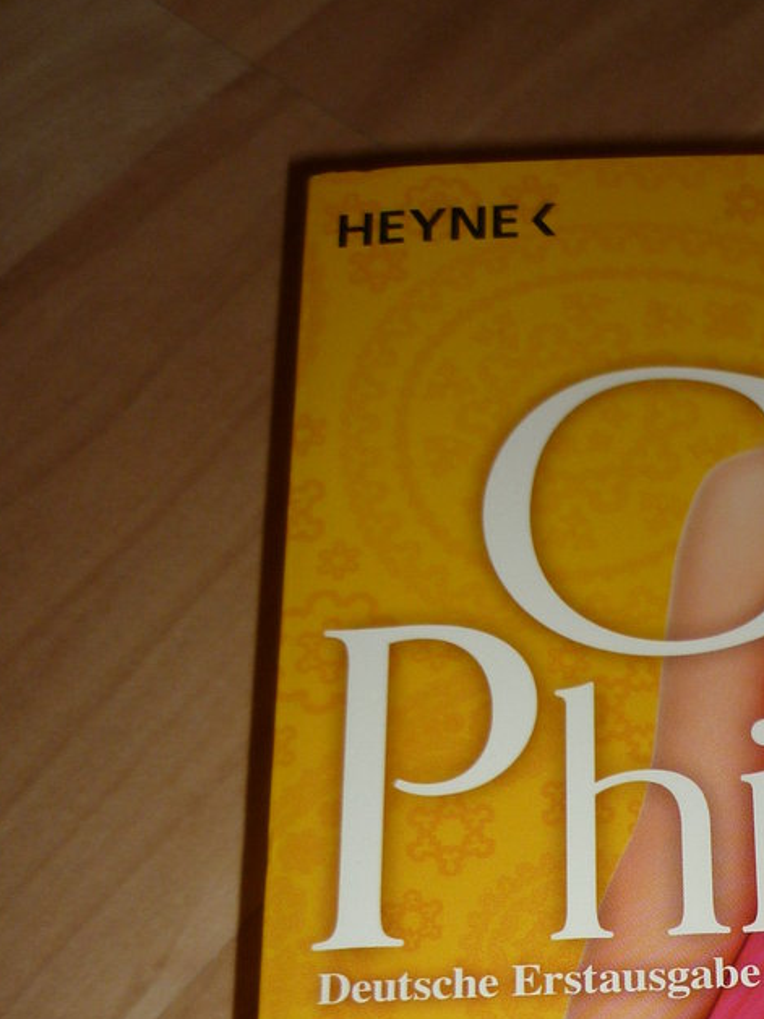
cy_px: 940
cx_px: 722
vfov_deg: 26.7
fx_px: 2060
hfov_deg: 20.5
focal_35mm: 70
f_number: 2.8
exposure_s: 1/30
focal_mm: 5.5
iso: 100
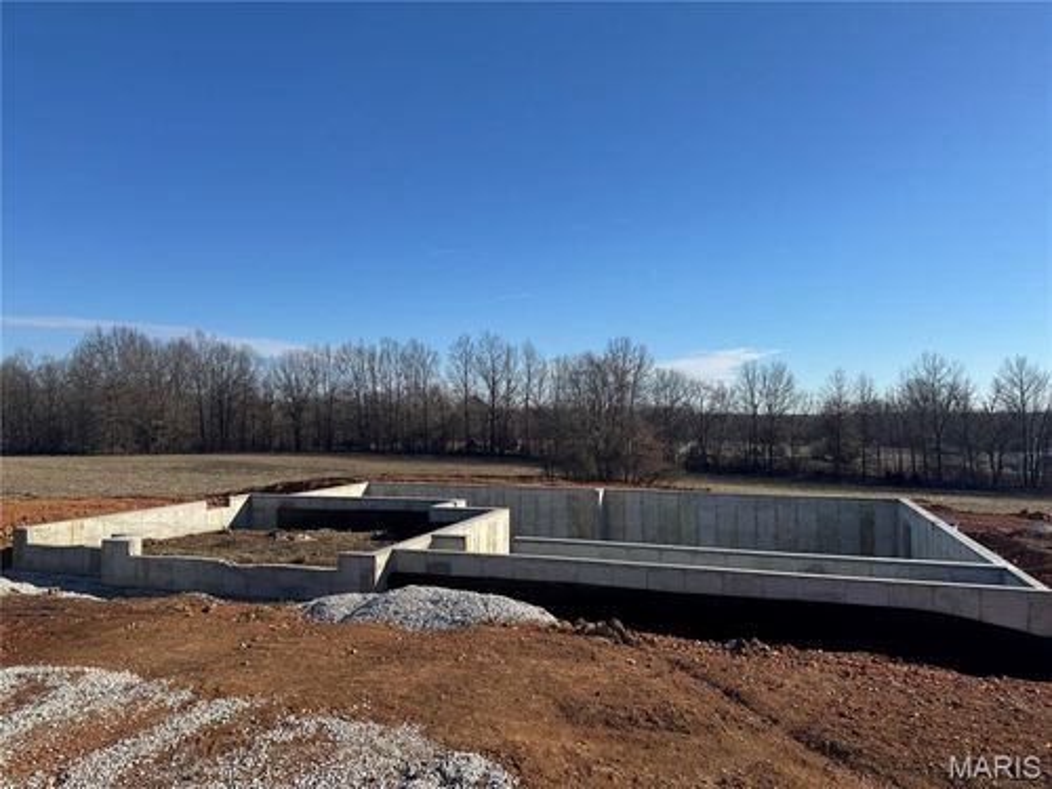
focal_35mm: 24
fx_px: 729
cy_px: 394
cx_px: 526
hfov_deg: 71.6
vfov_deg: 56.8
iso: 80
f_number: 1.78
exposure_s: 1/4950
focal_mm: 6.76
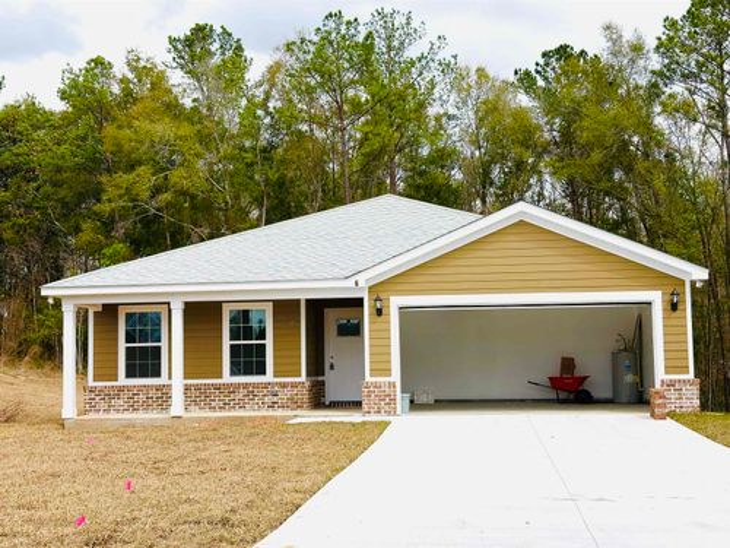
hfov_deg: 36.8
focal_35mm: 52
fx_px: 1097
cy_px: 274
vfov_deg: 28.0
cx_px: 365
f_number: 1.6
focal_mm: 5.96
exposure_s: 1/2747
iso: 32
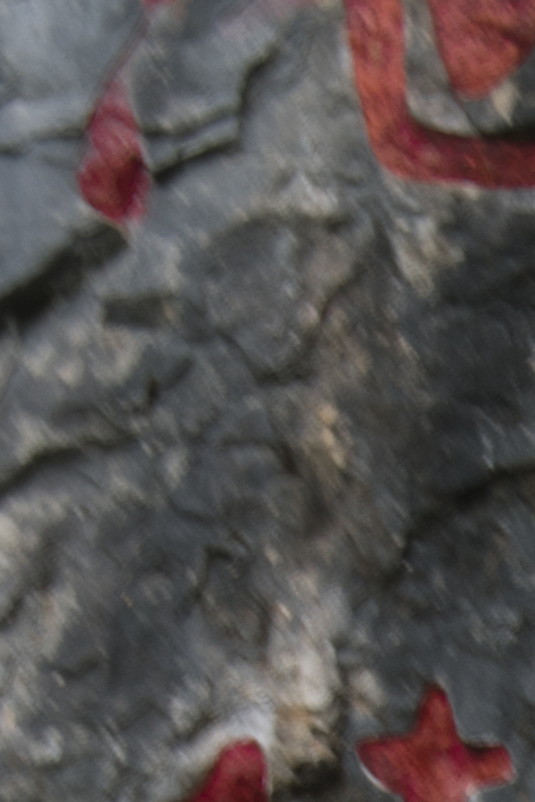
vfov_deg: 5.6
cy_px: 2370
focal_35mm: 349
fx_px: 7779
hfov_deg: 3.8
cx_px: 1722
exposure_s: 8
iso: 100
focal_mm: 44
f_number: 22
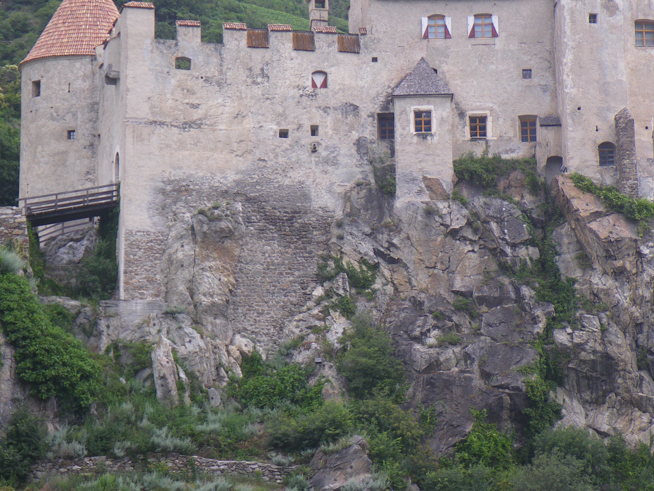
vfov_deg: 14.6
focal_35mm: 101
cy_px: 140
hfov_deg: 19.4
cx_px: 391
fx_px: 1908
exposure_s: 1/125
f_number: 4.6
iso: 50
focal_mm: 11.1
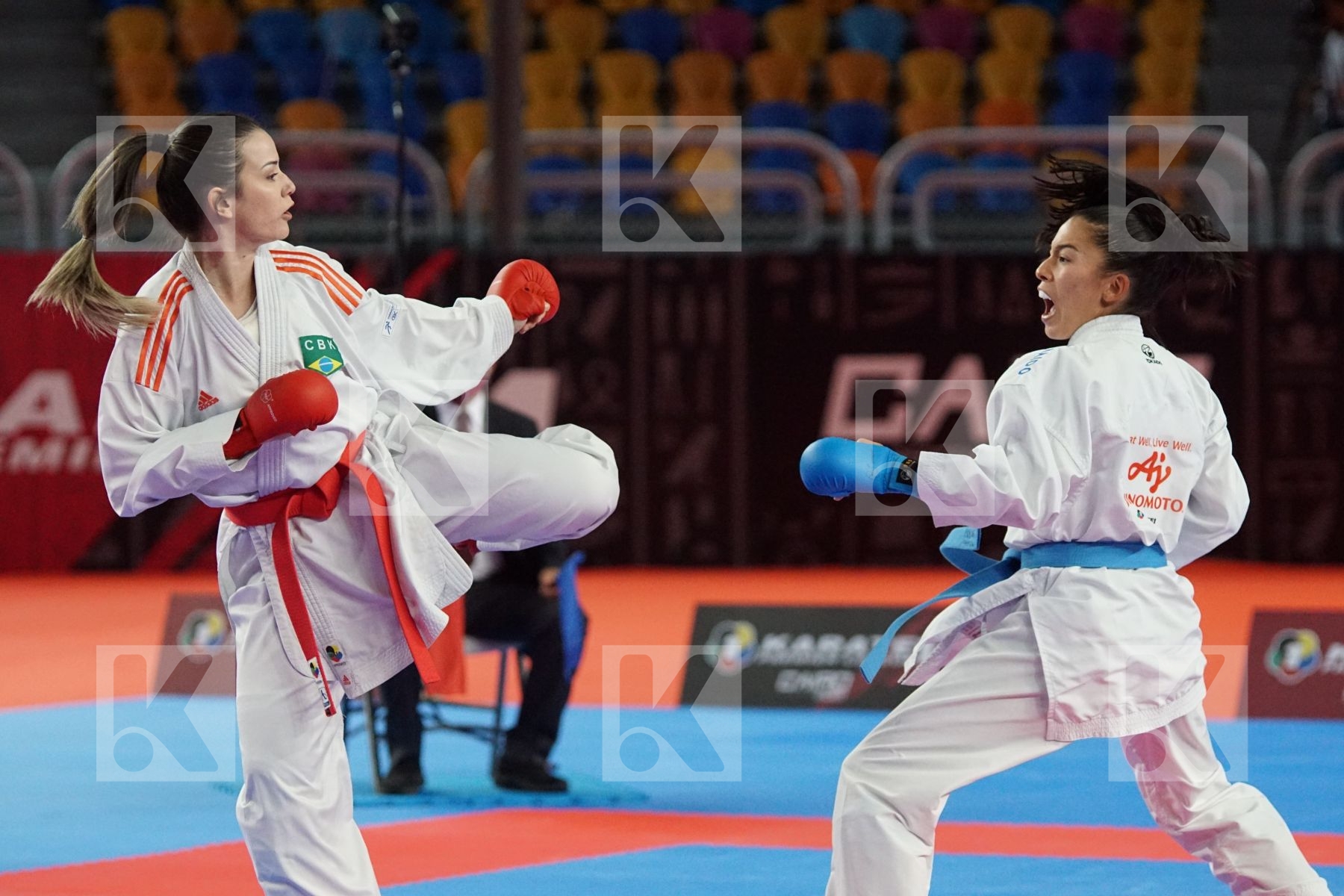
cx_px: 672
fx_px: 6719
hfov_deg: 11.4
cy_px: 448
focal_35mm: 180
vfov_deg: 7.6
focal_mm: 120
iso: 3200
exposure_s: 1/2000
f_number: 2.8
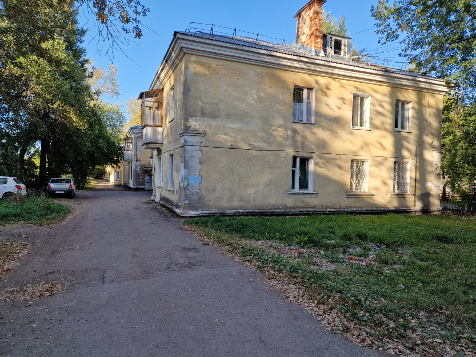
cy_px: 178
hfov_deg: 73.9
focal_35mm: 23
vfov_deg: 58.9
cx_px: 238
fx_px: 316
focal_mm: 6.4
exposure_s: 1/253
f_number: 1.8
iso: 50
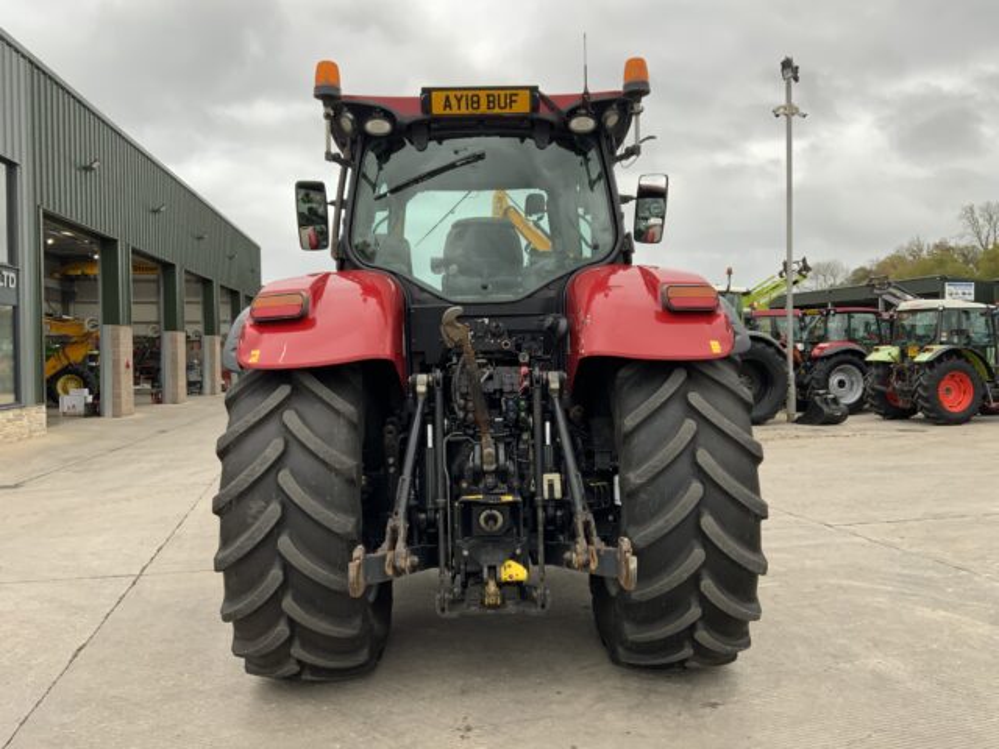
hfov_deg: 61.7
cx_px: 500
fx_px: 837
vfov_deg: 48.2
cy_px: 374
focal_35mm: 29
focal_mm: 3
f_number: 1.8
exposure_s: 1/132
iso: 16
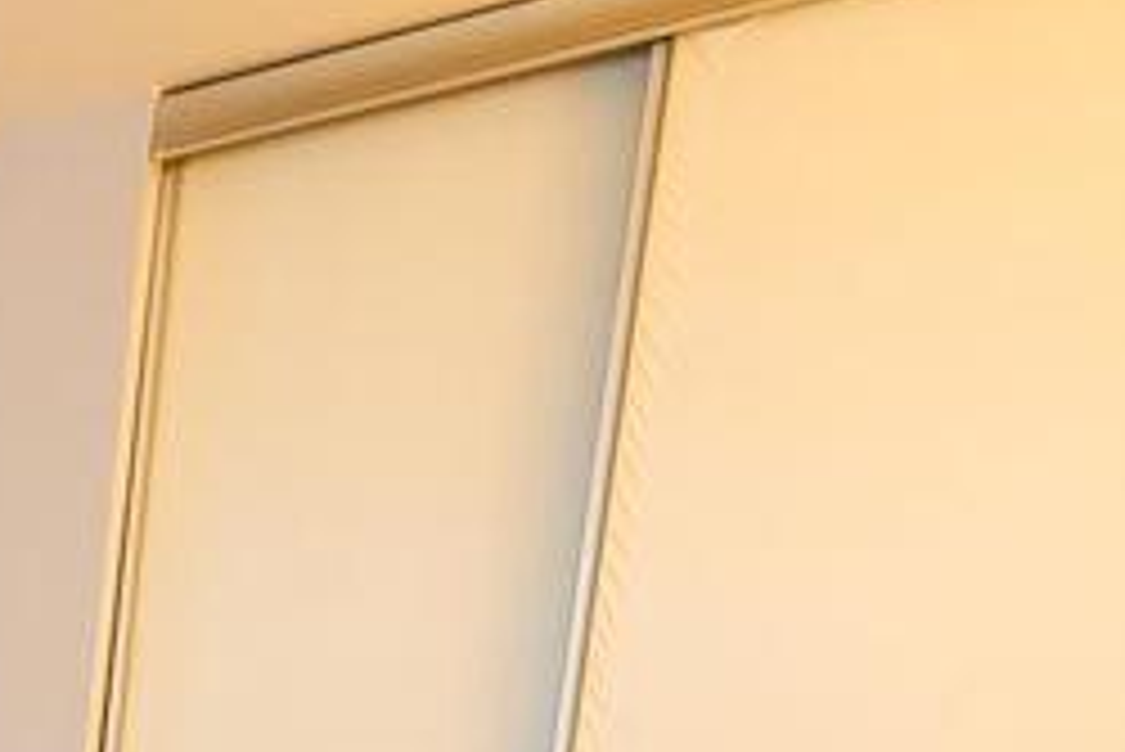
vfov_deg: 16.6
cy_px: 1342
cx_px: -1724
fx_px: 2157
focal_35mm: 69
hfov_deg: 14.2
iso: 800
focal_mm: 12
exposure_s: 1/250
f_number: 2.8
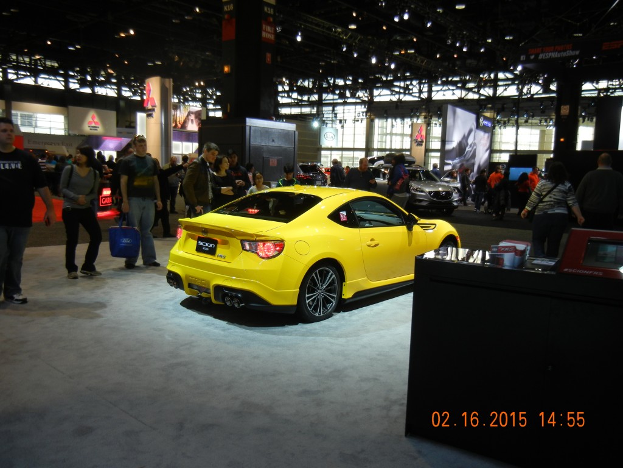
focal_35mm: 30
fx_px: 540
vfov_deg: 46.8
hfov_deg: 60.0
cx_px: 312
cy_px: 234
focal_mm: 5.4
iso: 160
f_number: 3.5
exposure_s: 1/60.7
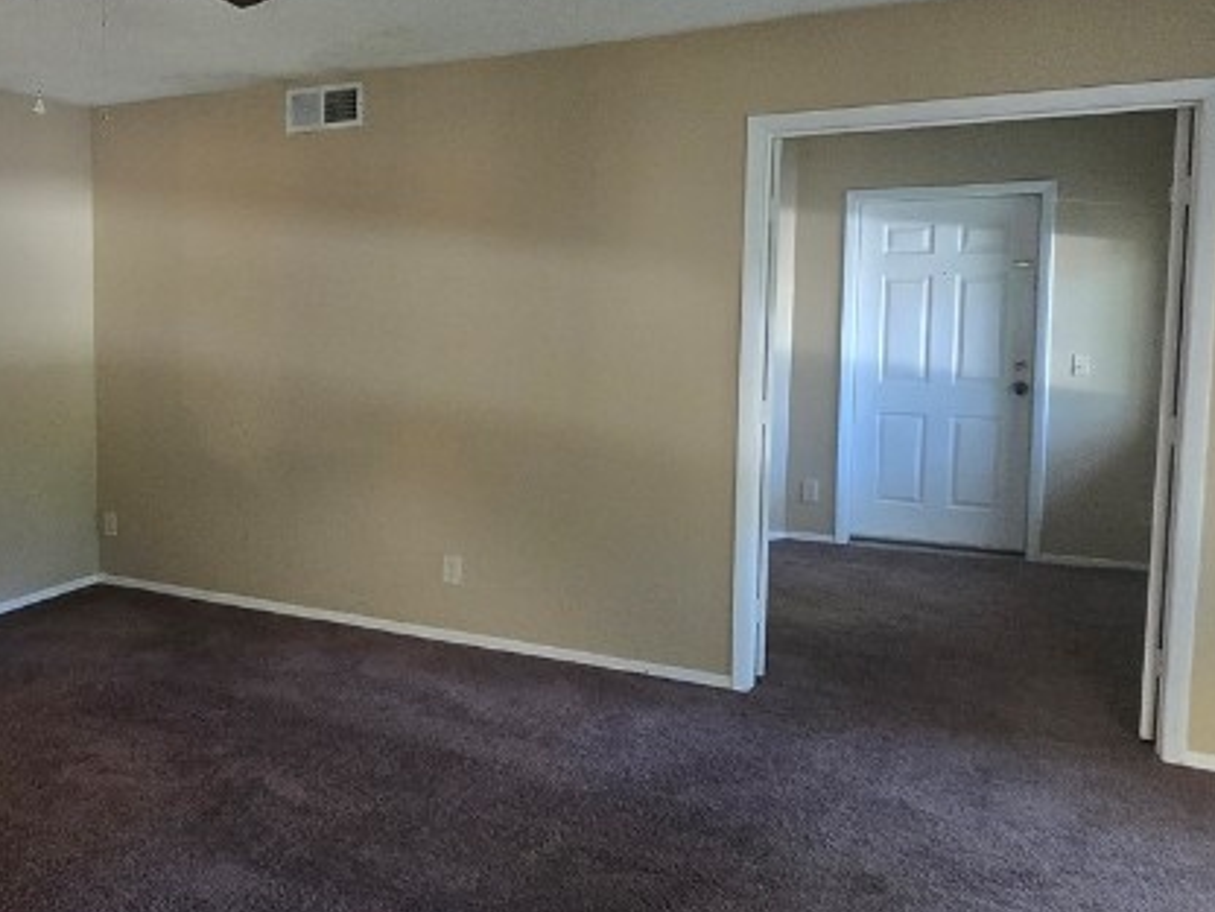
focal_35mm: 32
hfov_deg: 53.4
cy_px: 377
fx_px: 1123
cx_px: 257
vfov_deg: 44.0
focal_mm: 1.7
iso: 320
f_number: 2.2
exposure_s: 1/60
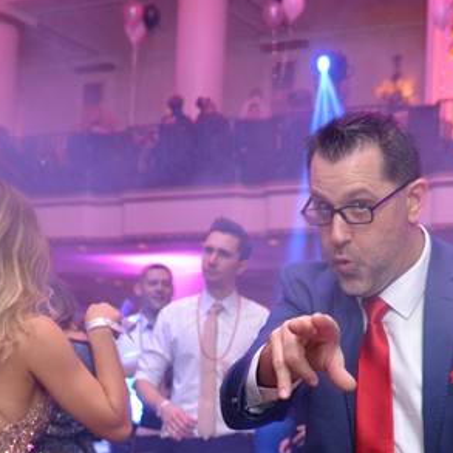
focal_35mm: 58
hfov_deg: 29.0
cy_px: 417
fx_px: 859
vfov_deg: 28.3
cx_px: 353
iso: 2000
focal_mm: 20
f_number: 3.5
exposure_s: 1/50
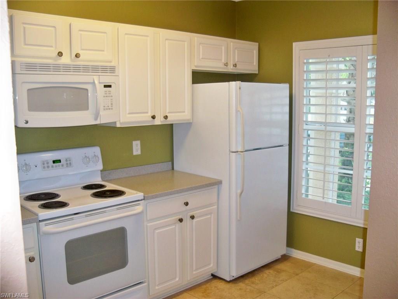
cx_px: 199
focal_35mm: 35
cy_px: 150
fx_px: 402
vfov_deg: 40.7
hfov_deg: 52.6
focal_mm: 6.2
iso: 200
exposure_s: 1/30
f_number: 3.5
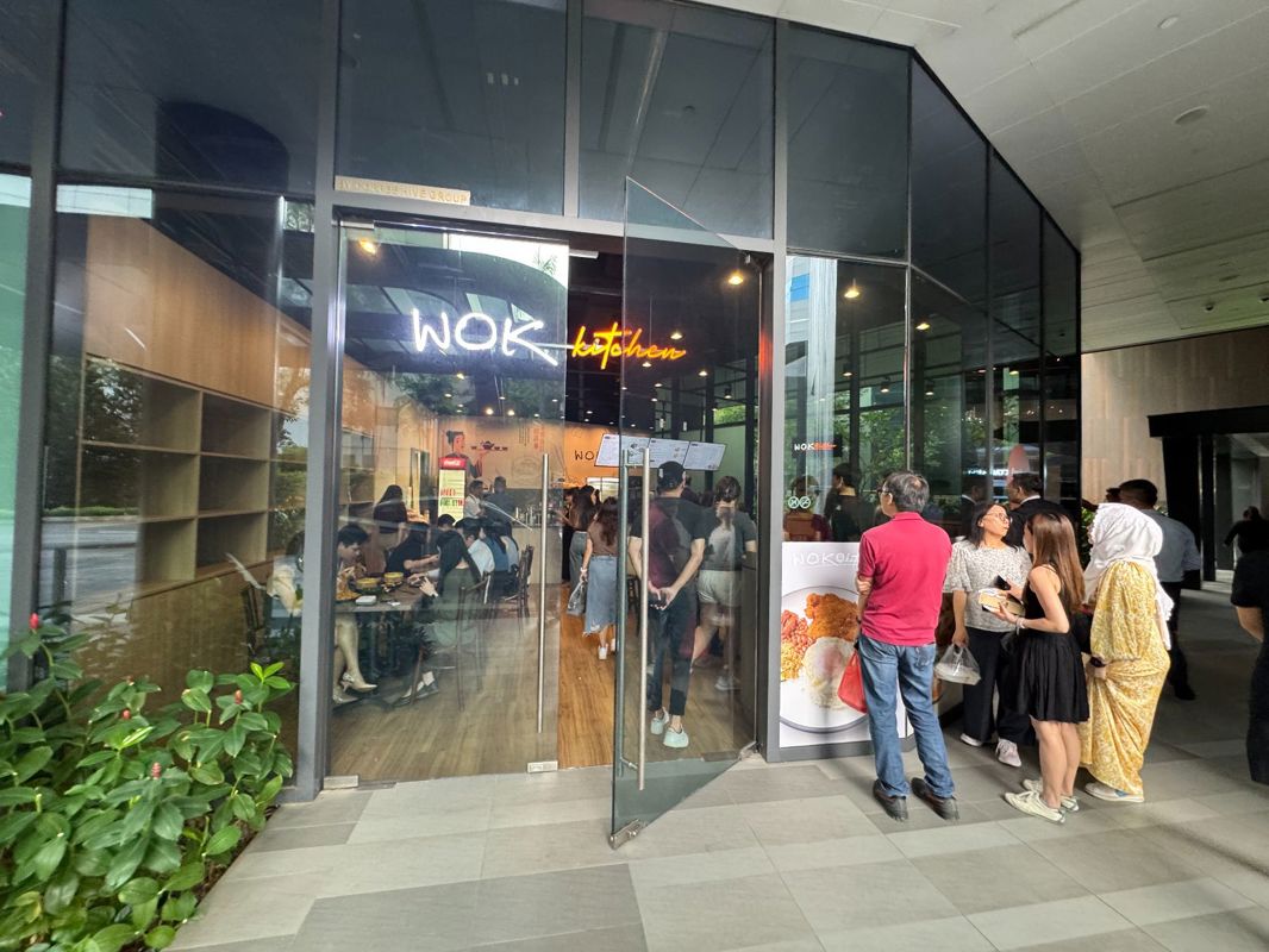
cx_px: 634
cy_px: 476
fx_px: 513
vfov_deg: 85.7
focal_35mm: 14
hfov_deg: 102.1
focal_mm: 2.22
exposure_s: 1/50
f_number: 2.2
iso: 250
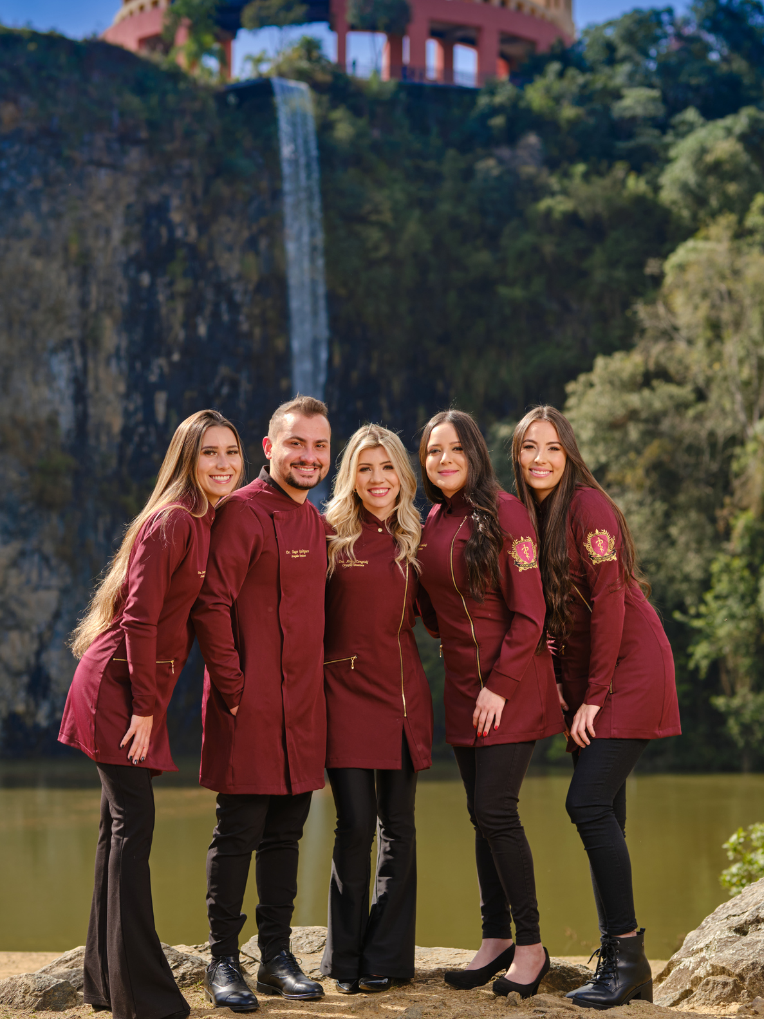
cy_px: 453
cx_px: 384
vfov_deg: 23.8
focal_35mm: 82
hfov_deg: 18.0
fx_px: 2413
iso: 160
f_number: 2.5
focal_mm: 50
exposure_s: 1/1000
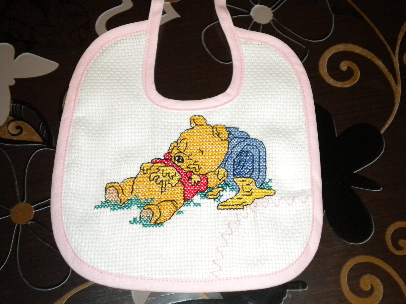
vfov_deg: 28.0
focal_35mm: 52
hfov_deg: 36.8
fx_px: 610
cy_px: 152
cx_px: 203
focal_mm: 9.3
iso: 400
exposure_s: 1/30
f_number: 3.9
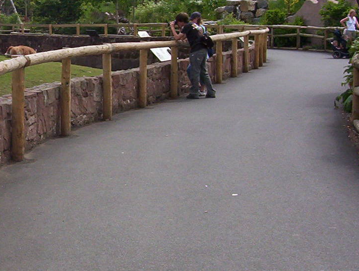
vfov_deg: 15.6
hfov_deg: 20.0
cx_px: 4
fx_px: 988
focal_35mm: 95
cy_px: 79
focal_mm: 5.77
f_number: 5.17
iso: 100
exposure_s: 1/767
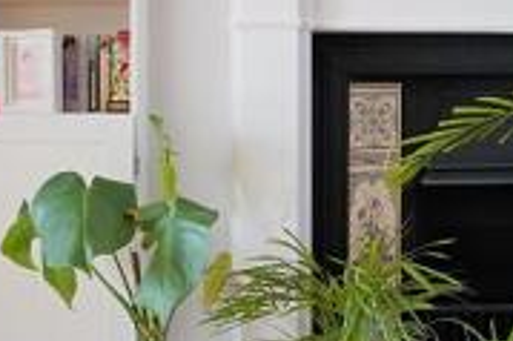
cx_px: 364
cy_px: 122
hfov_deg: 47.2
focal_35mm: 40
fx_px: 569
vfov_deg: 33.1
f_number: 4
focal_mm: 10
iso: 2500
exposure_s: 1/160
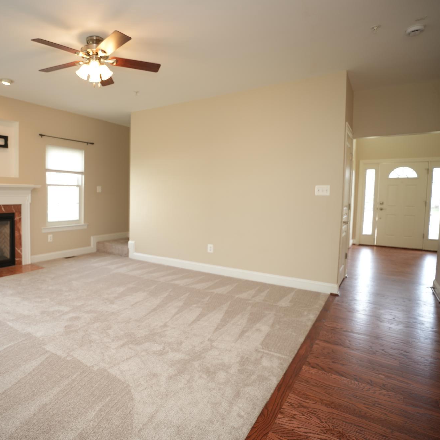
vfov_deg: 72.1
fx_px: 302
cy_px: 215
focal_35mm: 21
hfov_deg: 69.1
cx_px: 131
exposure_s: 1/60
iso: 200
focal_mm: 16
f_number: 2.8
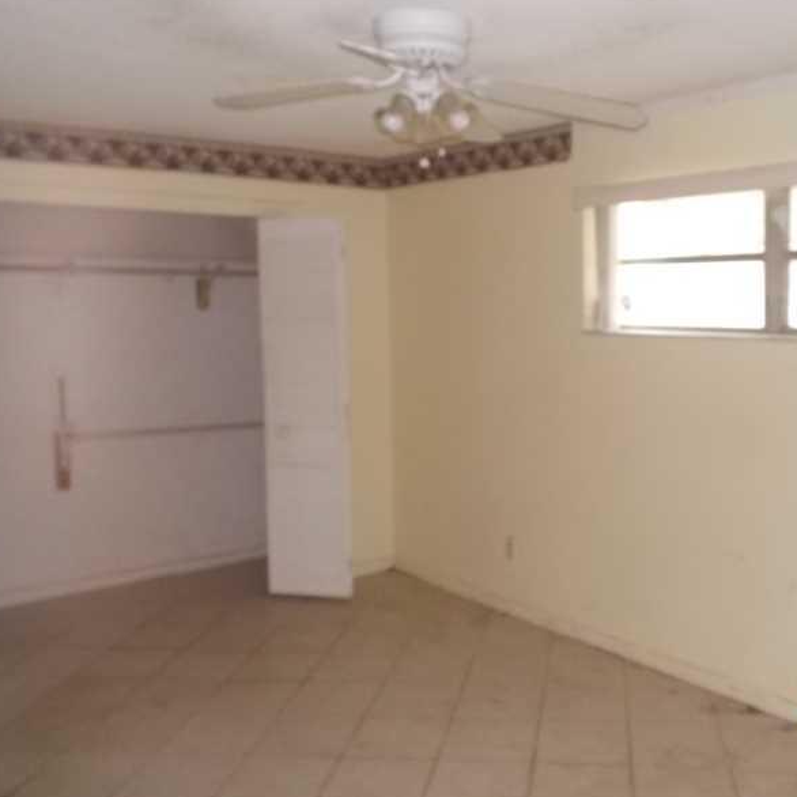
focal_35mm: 35
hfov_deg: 46.5
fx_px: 912
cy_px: 398
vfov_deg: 47.2
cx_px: 526
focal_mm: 4.1
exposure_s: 1/25
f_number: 3.3
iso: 250
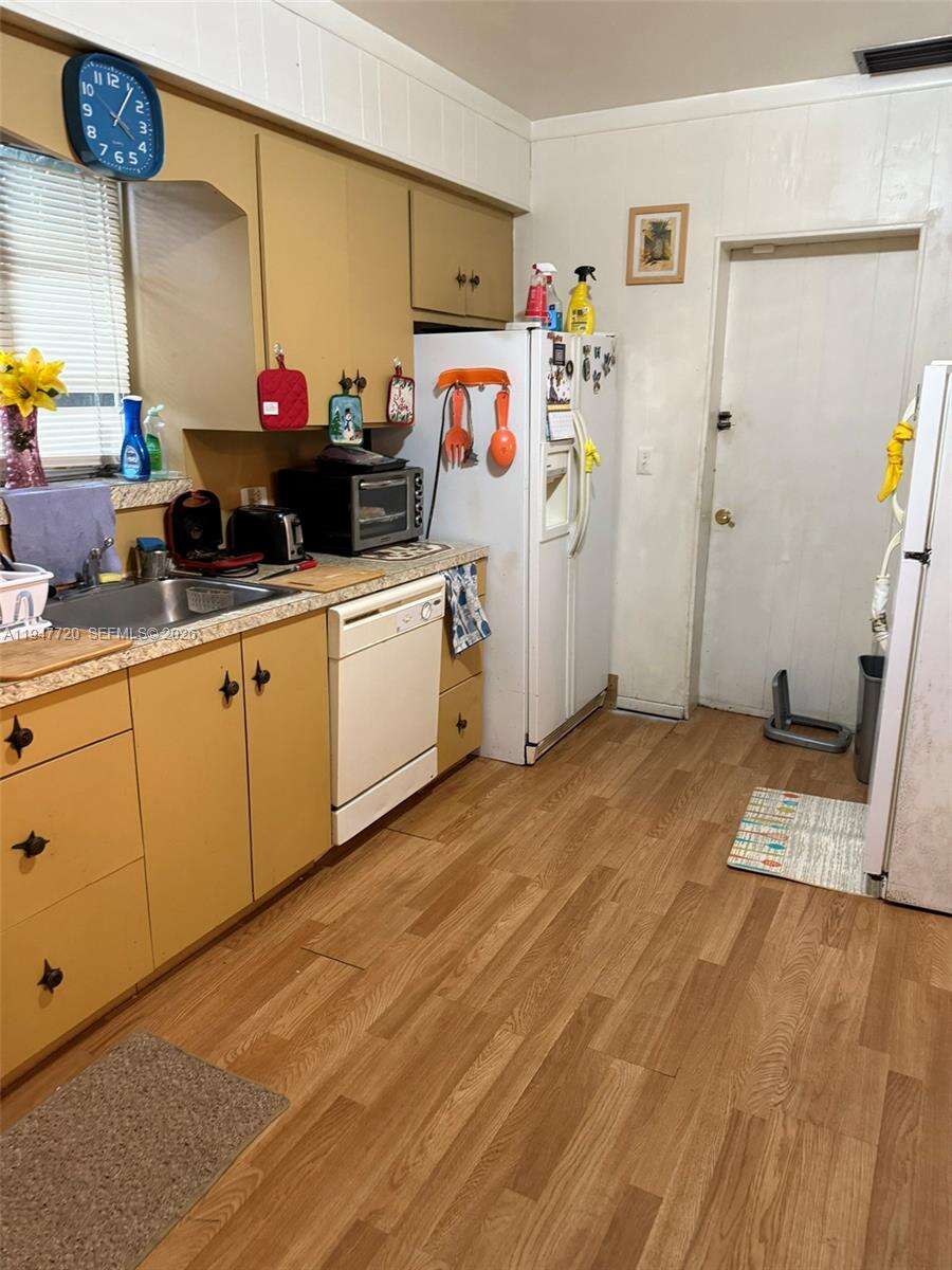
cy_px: 635
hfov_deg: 56.8
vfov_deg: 71.6
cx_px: 476
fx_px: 880
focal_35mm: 24
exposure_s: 1/60
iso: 400
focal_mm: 6.76
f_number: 1.78
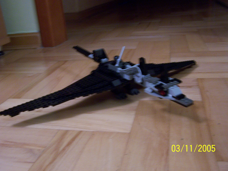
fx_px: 250
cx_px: 114
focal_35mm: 38
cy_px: 86
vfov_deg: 37.7
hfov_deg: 49.0
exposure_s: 1/8
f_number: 2.8
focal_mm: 6.3
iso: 140
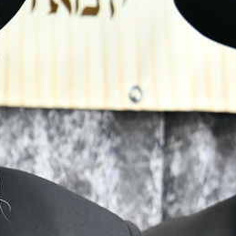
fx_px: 2476
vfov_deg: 5.5
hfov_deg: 5.4
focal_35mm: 321
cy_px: 92
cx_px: -168
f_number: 6.3
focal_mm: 70
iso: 2500
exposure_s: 1/125
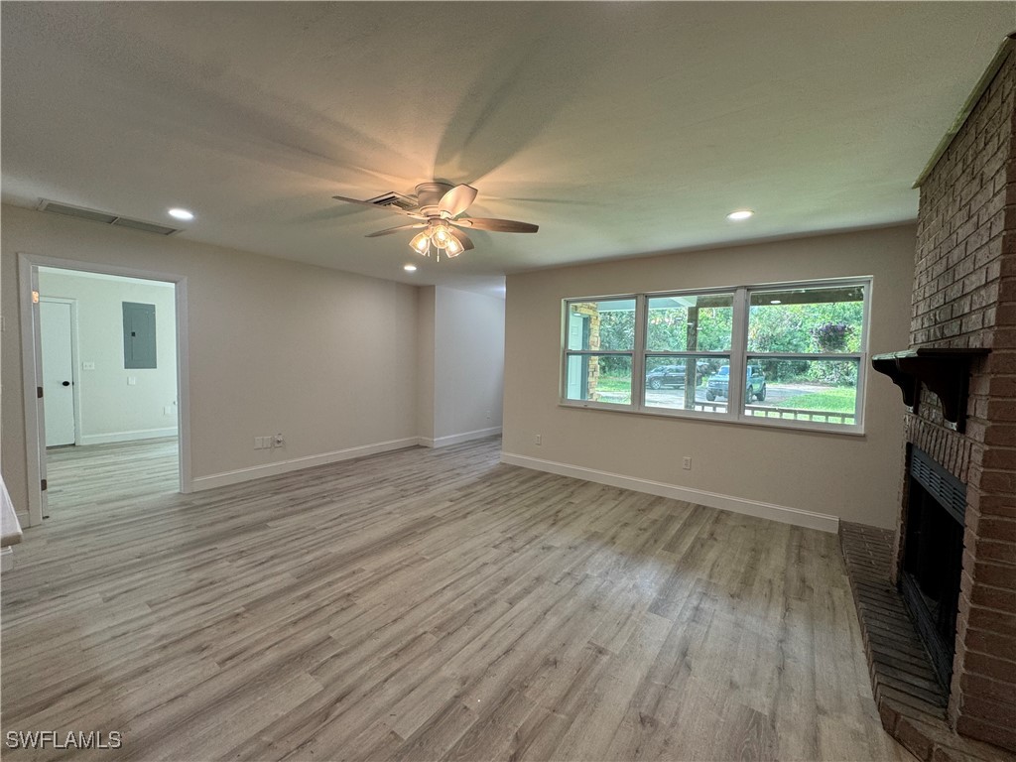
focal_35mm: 14
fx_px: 411
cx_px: 508
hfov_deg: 102.1
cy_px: 381
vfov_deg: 85.7
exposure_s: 1/120
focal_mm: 2.22
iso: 100
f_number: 2.2
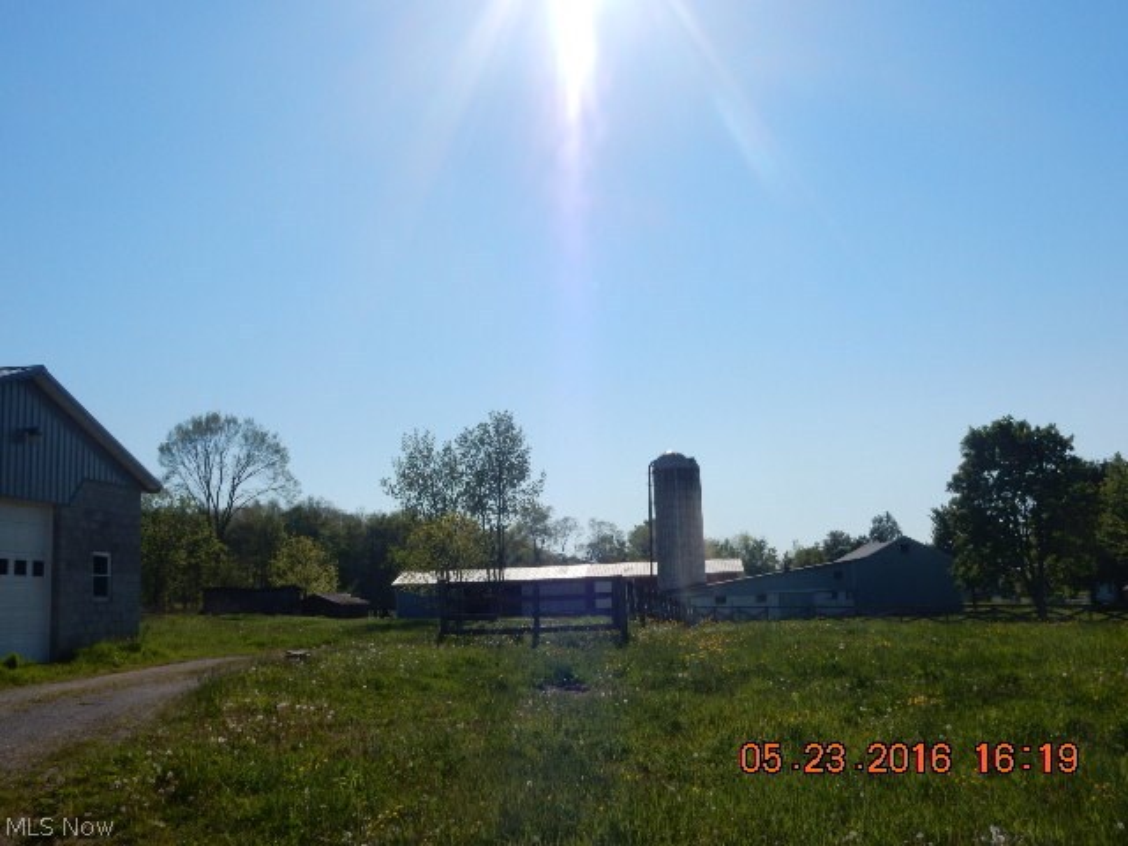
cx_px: 564
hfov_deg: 51.4
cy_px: 423
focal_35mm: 36
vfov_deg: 39.7
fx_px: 1173
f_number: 5
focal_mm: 6.4
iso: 125
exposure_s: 1/2000
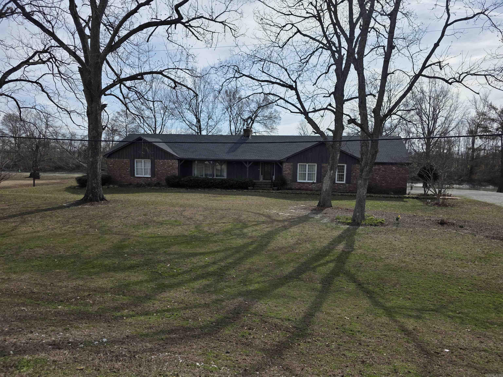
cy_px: 188
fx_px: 334
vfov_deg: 58.9
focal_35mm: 23
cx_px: 252
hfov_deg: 73.9
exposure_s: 1/6809
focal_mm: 6.3
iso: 80
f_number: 1.7
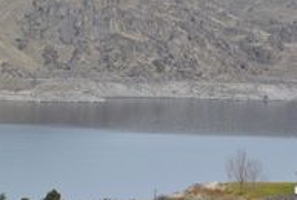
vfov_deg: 6.5
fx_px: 1765
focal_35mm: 213
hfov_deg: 9.6
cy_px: 95
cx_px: 165
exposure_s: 1/200
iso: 100
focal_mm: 55
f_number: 7.1
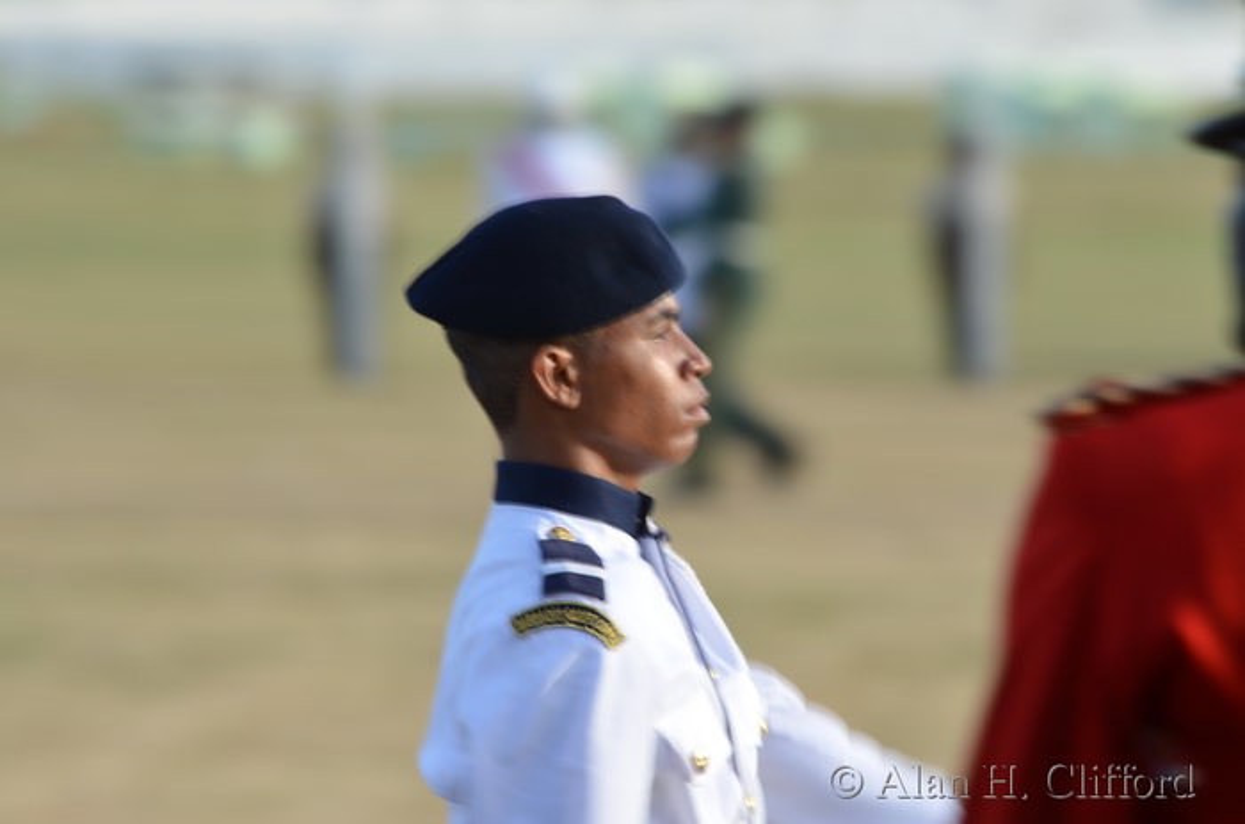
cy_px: 412
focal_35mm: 600
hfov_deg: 3.4
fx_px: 20698
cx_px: 622
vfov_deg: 2.3
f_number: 9
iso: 100
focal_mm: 400
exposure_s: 1/60
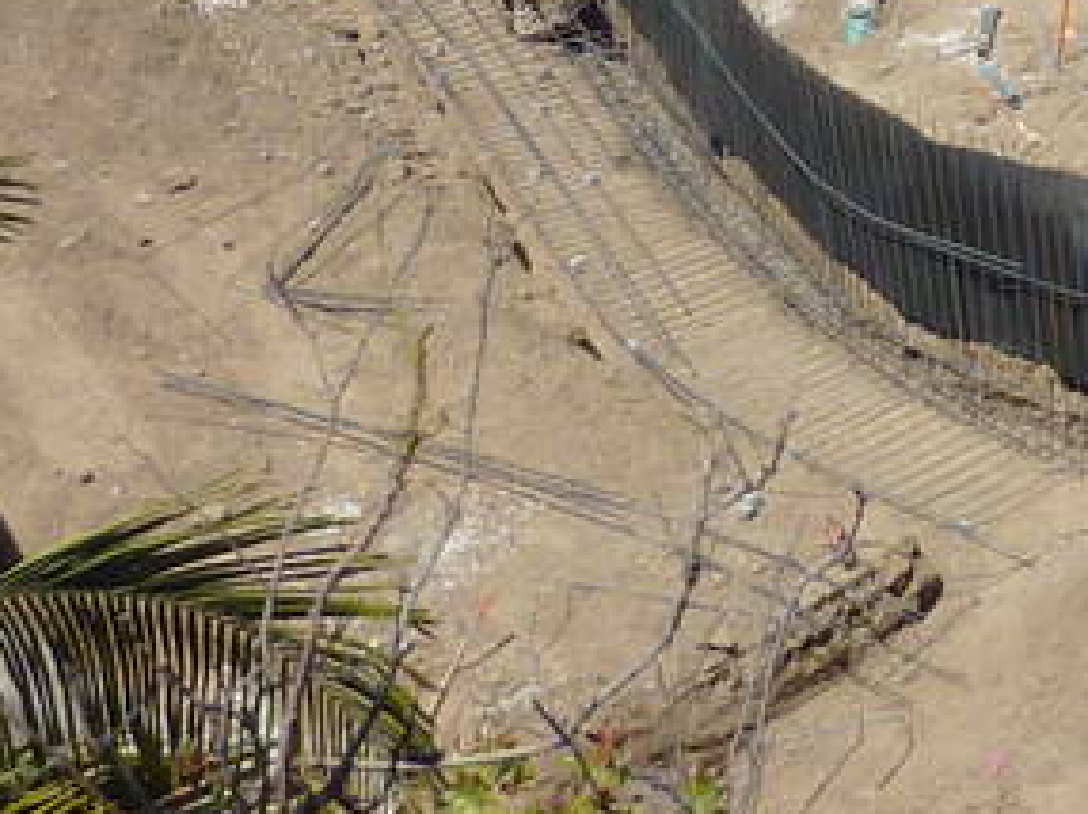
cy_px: -483
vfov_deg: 6.5
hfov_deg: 8.6
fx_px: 7035
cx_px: 1636
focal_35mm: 224
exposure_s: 1/800
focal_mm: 6.5
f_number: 3.6
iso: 80
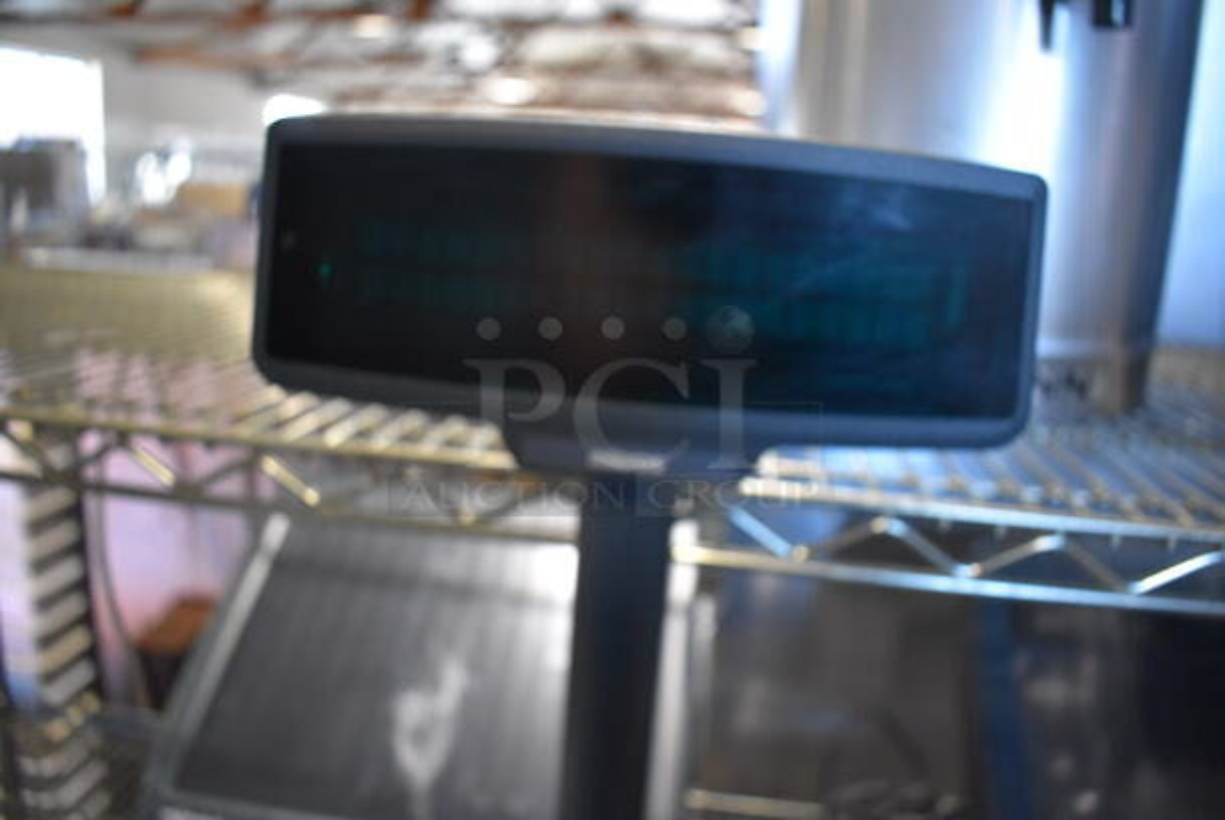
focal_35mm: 27
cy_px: 410
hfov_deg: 67.3
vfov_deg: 48.0
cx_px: 612
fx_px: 920
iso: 2000
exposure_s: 1/125
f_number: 3.5
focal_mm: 18
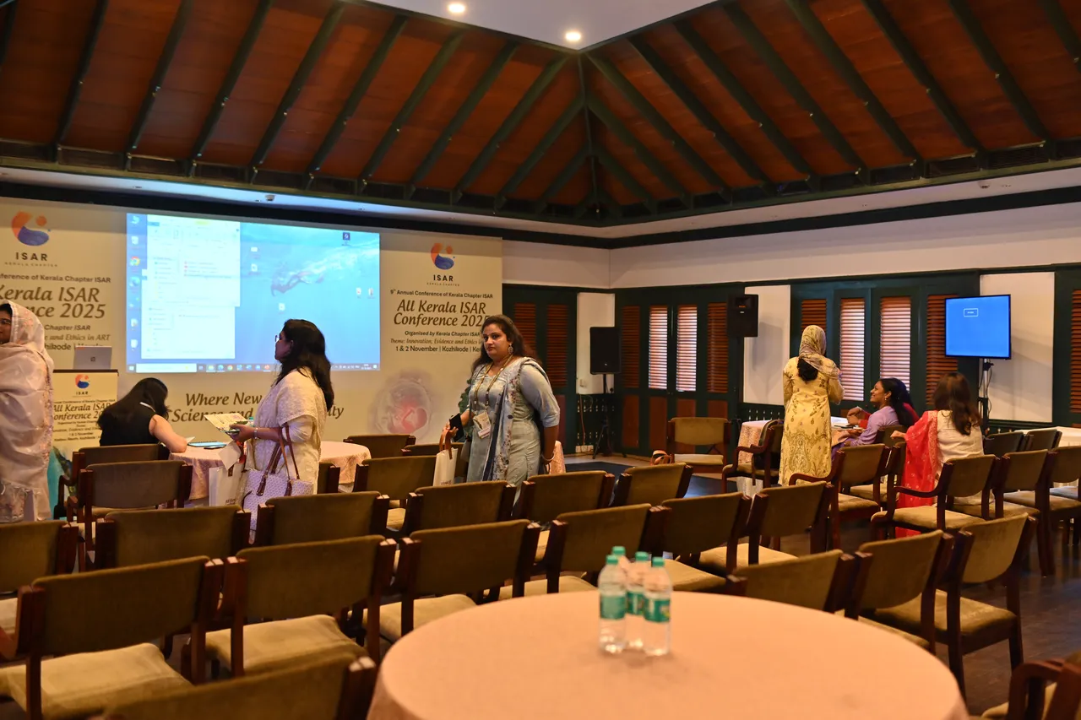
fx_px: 1051
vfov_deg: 37.8
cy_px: 360
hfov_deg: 54.4
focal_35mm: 35
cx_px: 540
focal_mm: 35
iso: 800
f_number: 2
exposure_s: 1/100
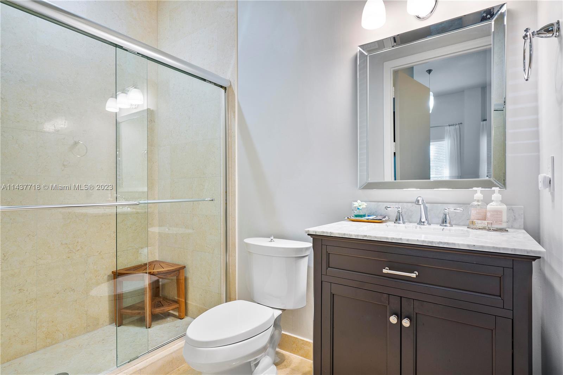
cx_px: 282
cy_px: 188
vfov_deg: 67.4
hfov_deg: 90.0
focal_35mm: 18
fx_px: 281
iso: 320
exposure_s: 1/6
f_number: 7.1
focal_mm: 18
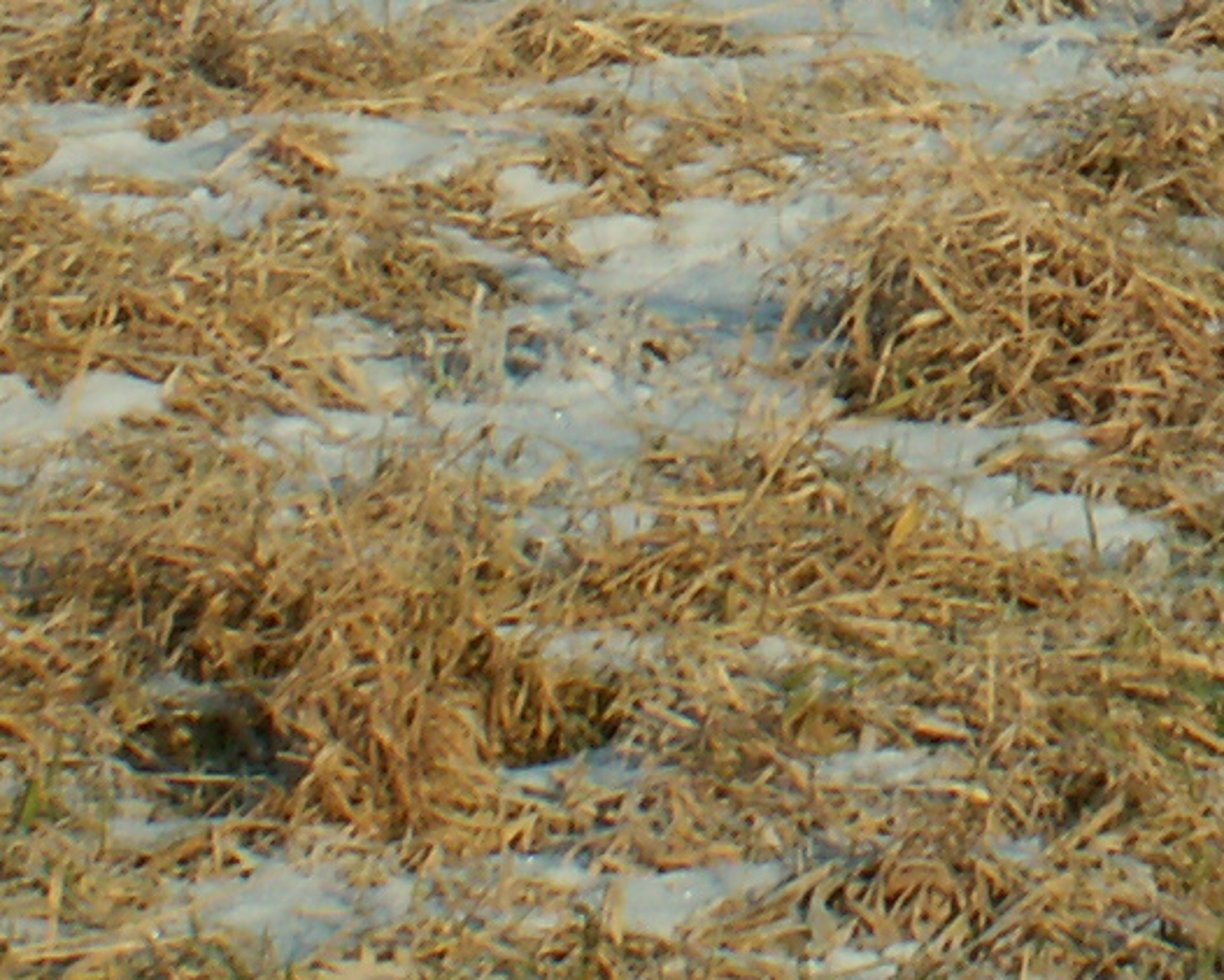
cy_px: -964
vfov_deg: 4.9
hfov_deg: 6.2
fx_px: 11196
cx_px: 1915
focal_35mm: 309
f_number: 7.1
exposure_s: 1/200
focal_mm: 10.9
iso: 50
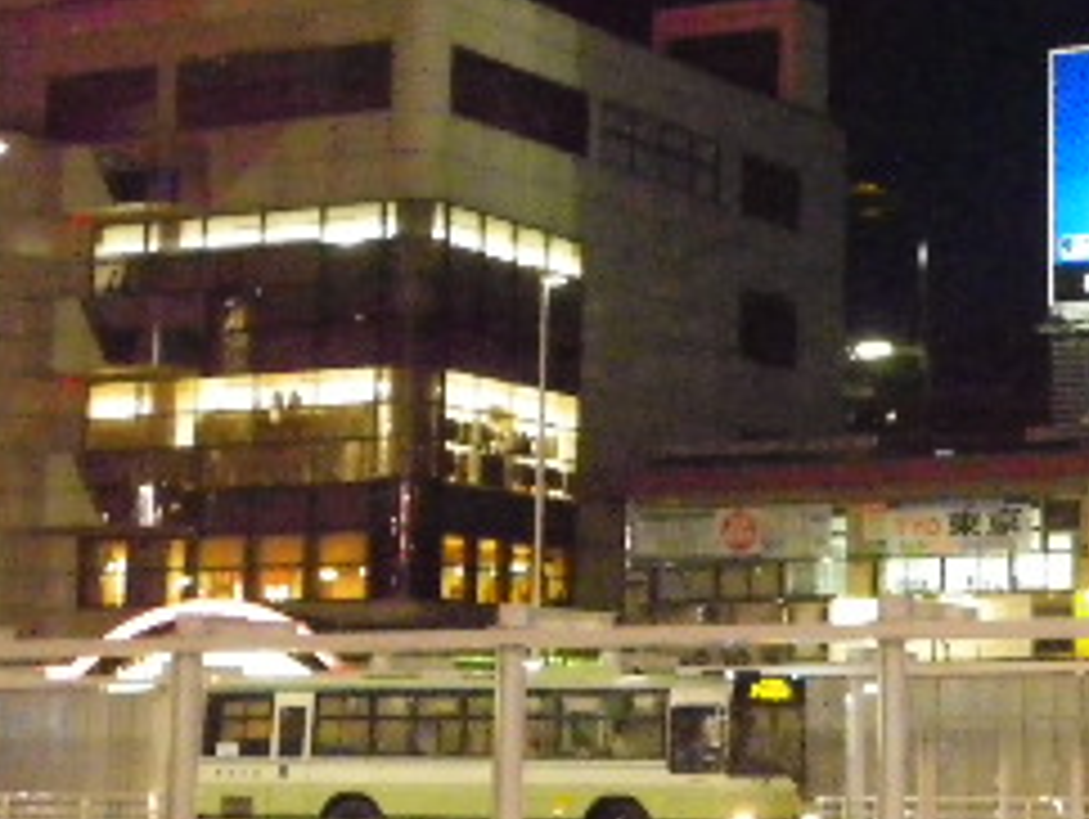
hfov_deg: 18.6
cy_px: 306
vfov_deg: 14.4
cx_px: 1040
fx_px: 3244
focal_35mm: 103
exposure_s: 1/20
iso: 800
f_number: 3
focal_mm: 6.9
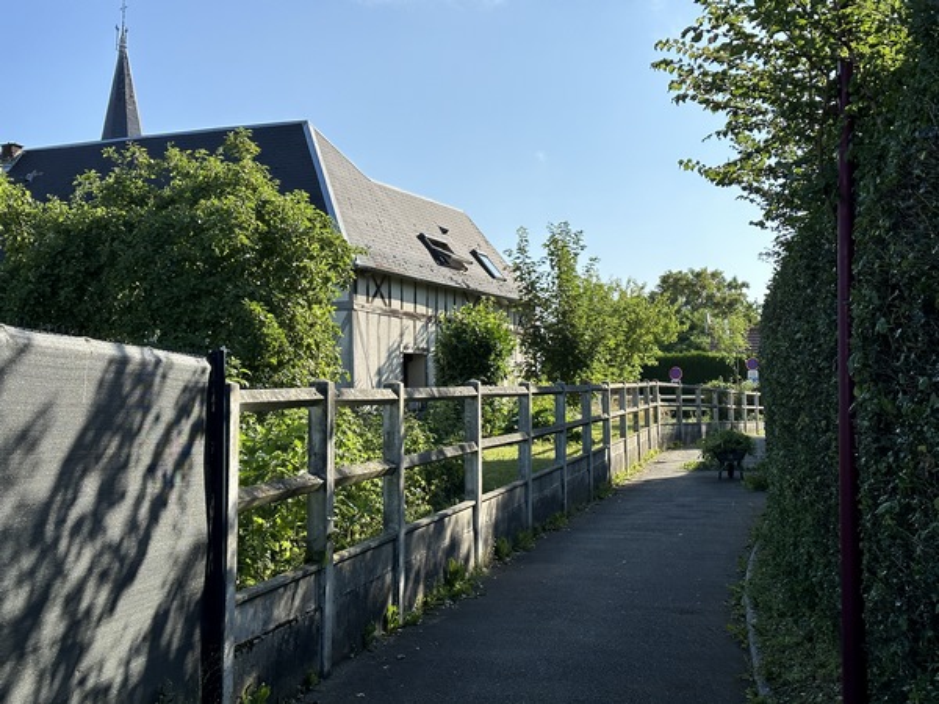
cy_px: 352
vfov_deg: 30.3
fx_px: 1302
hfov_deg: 39.7
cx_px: 470
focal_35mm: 48
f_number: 1.78
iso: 64
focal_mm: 6.86
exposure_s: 1/3058
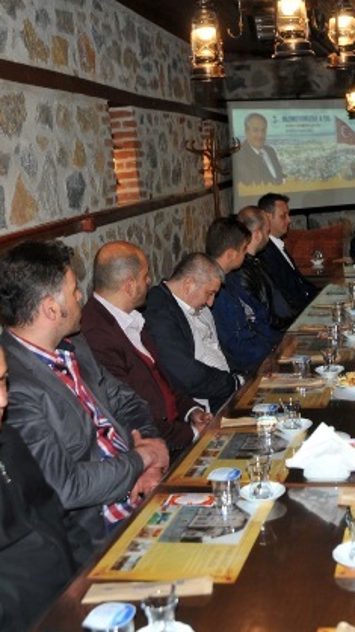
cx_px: 317
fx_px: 804
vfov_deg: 42.9
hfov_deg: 24.2
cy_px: 315
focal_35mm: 48
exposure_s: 1/60
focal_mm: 20
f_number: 5
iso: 250
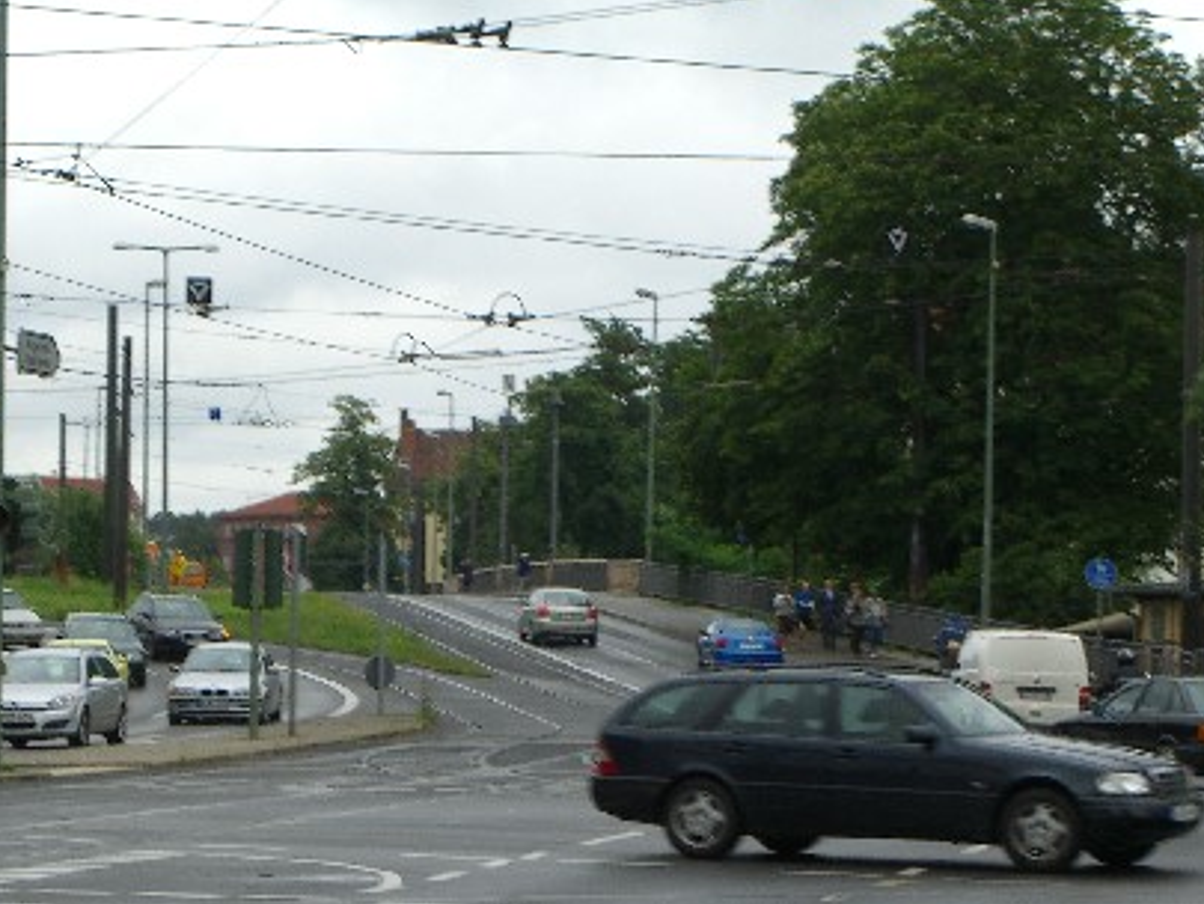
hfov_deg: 12.0
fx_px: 5706
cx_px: 471
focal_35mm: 164
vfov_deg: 9.0
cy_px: 623
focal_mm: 23.7
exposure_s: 1/125
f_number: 5.1
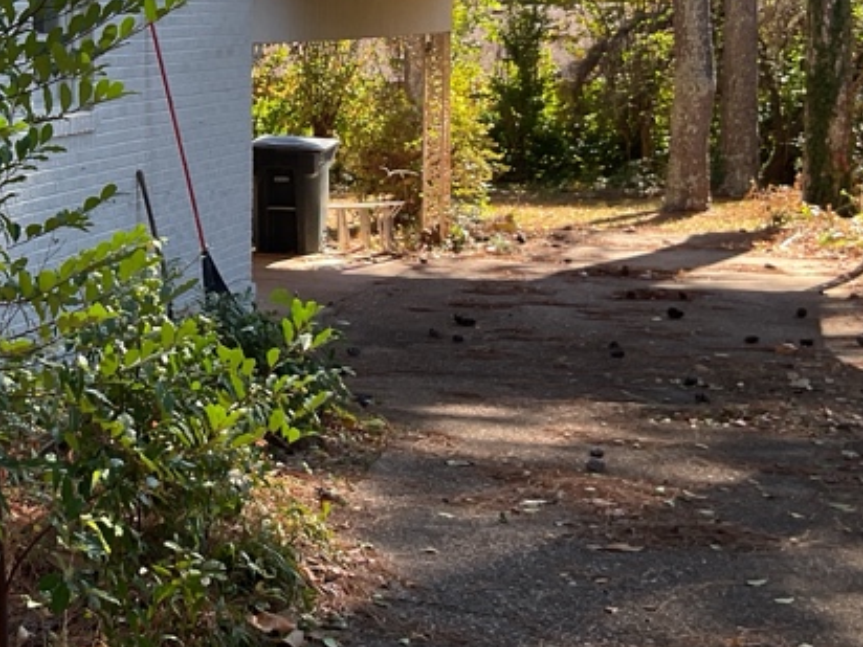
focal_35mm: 72
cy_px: 203
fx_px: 1795
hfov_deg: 25.9
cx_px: 40
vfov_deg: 20.4
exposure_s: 1/131
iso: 16
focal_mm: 3
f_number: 1.8
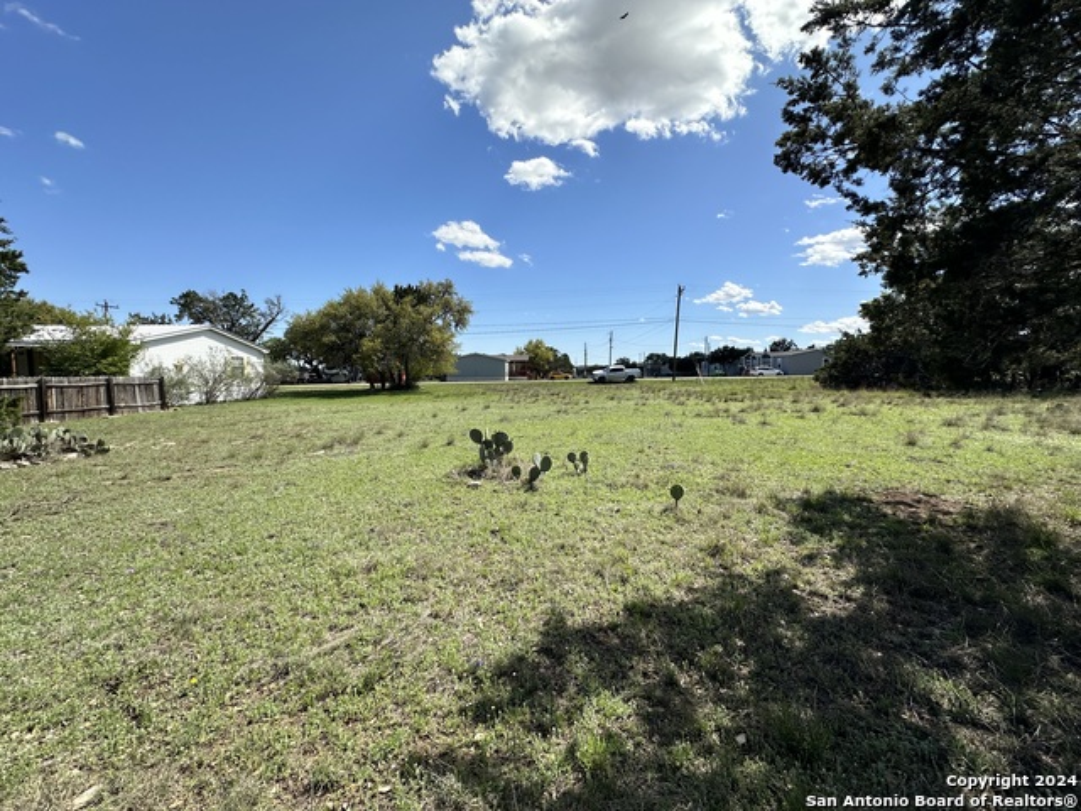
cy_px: 406
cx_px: 540
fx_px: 437
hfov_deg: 102.1
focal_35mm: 14
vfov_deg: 85.7
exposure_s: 1/2257
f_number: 2.2
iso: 40
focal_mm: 2.22
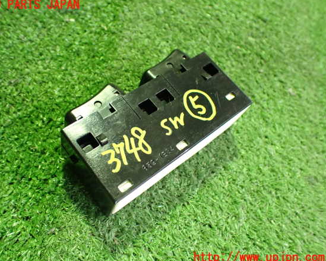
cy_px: 131
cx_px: 150
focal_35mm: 32
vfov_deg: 45.8
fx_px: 309
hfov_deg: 55.6
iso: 1000
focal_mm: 5.4
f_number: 2.3
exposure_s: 1/30
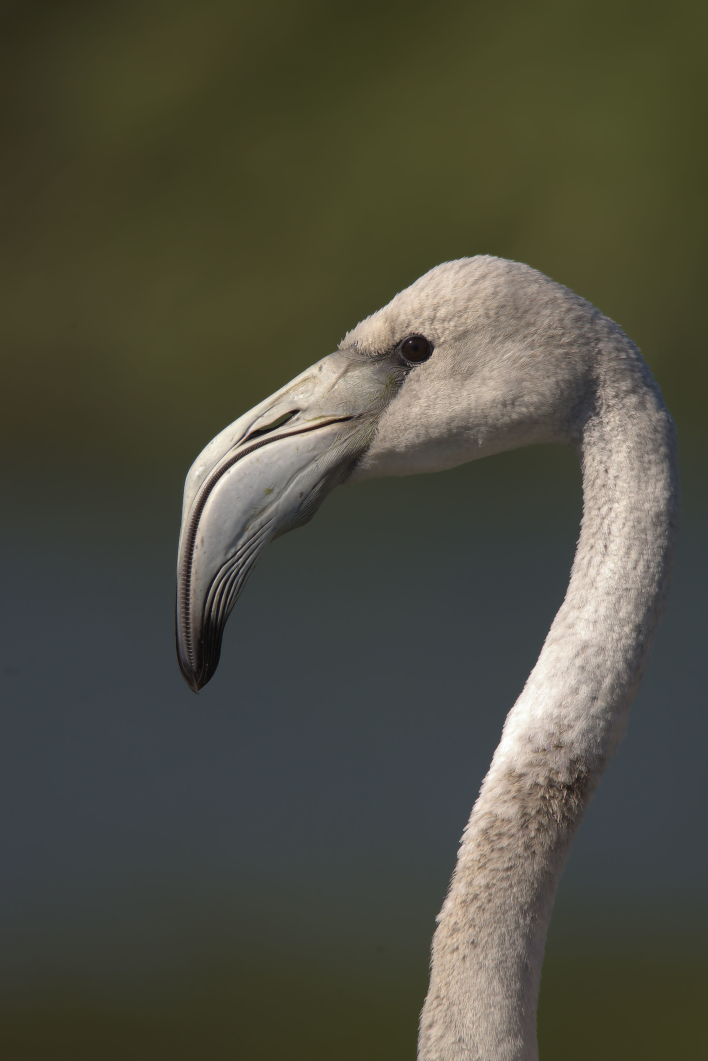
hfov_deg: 2.3
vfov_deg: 3.4
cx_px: 354
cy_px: 530
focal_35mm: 600
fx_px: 17683
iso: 200
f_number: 8
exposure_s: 1/800
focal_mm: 600
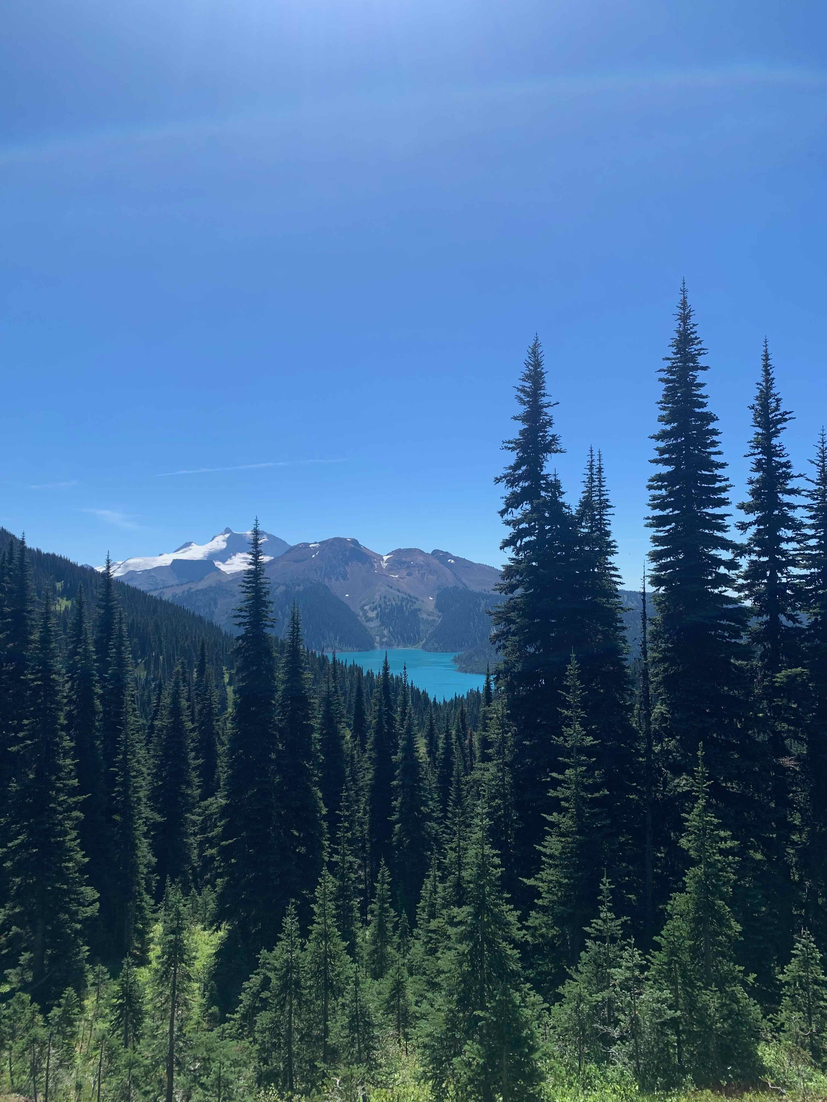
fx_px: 828
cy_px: 551
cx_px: 414
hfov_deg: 53.1
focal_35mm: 26
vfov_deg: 67.3
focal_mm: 4.25
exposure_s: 1/2208
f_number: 1.8
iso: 25
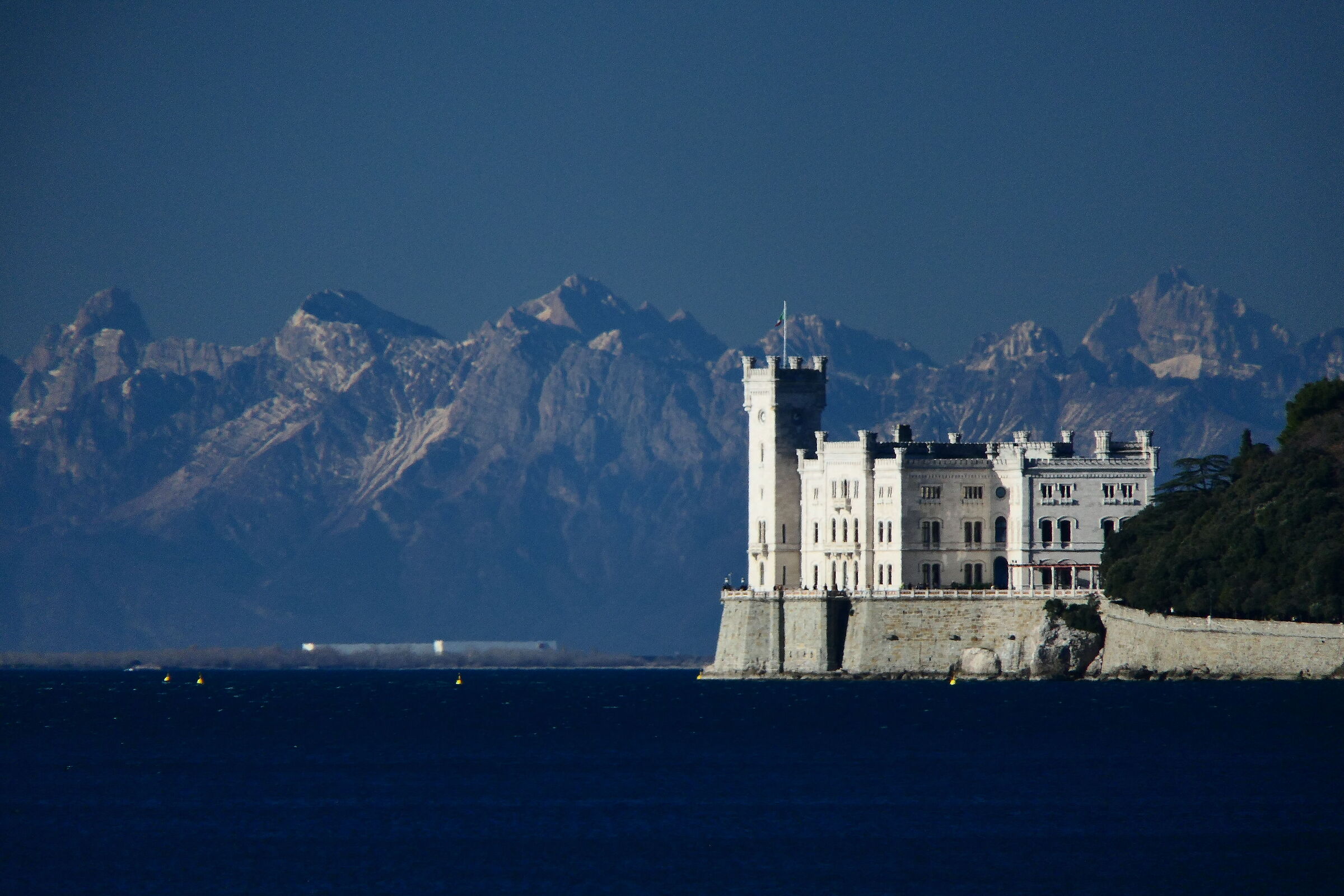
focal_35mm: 480
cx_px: 672
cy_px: 448
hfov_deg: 4.3
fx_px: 17919
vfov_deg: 2.9
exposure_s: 1/1300
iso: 500
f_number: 4.5
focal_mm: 176
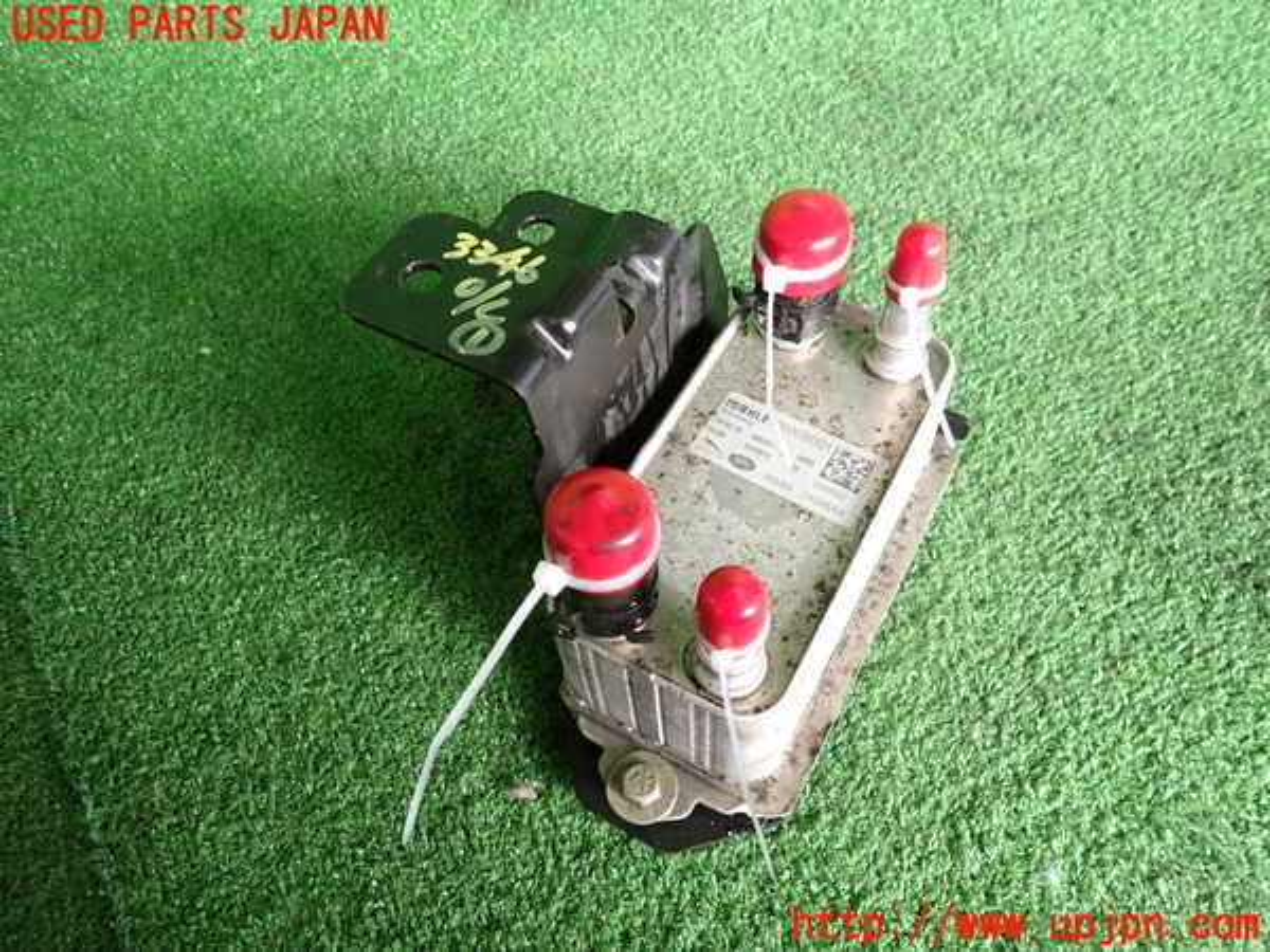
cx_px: 635
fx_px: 917
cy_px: 476
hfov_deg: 69.4
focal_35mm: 25
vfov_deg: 54.9
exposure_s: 1/40
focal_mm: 4.5
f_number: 2
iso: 200
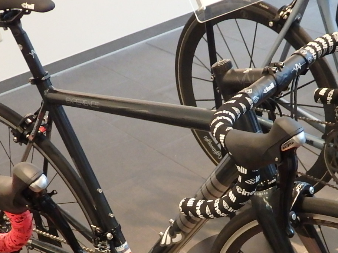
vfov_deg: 18.5
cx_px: 201
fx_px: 762
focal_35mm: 78
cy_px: 234
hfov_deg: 25.0
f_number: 3.6
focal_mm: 6.6
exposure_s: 1/25
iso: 800
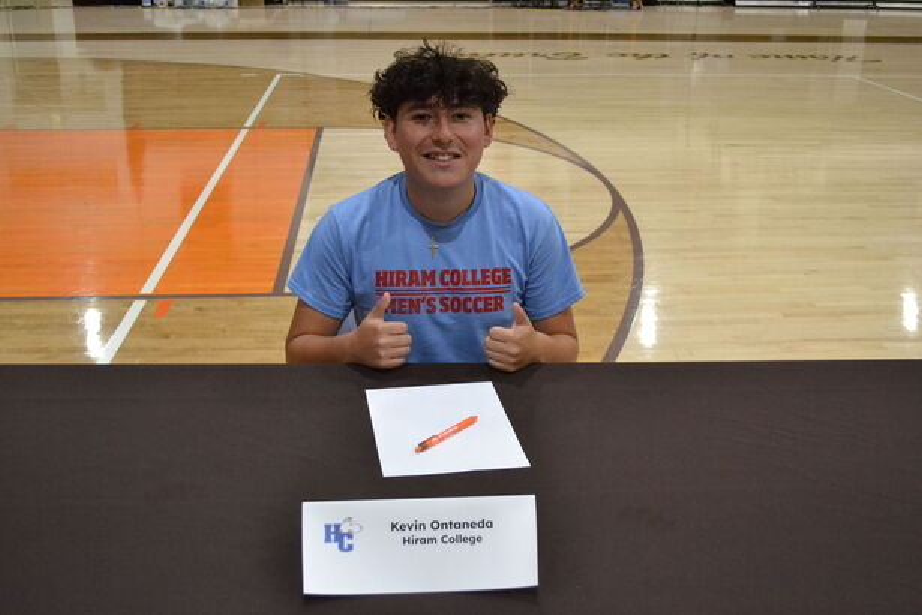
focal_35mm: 39
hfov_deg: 49.6
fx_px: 999
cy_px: 308
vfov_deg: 34.2
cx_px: 461
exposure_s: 1/320
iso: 3200
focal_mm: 26
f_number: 4.2
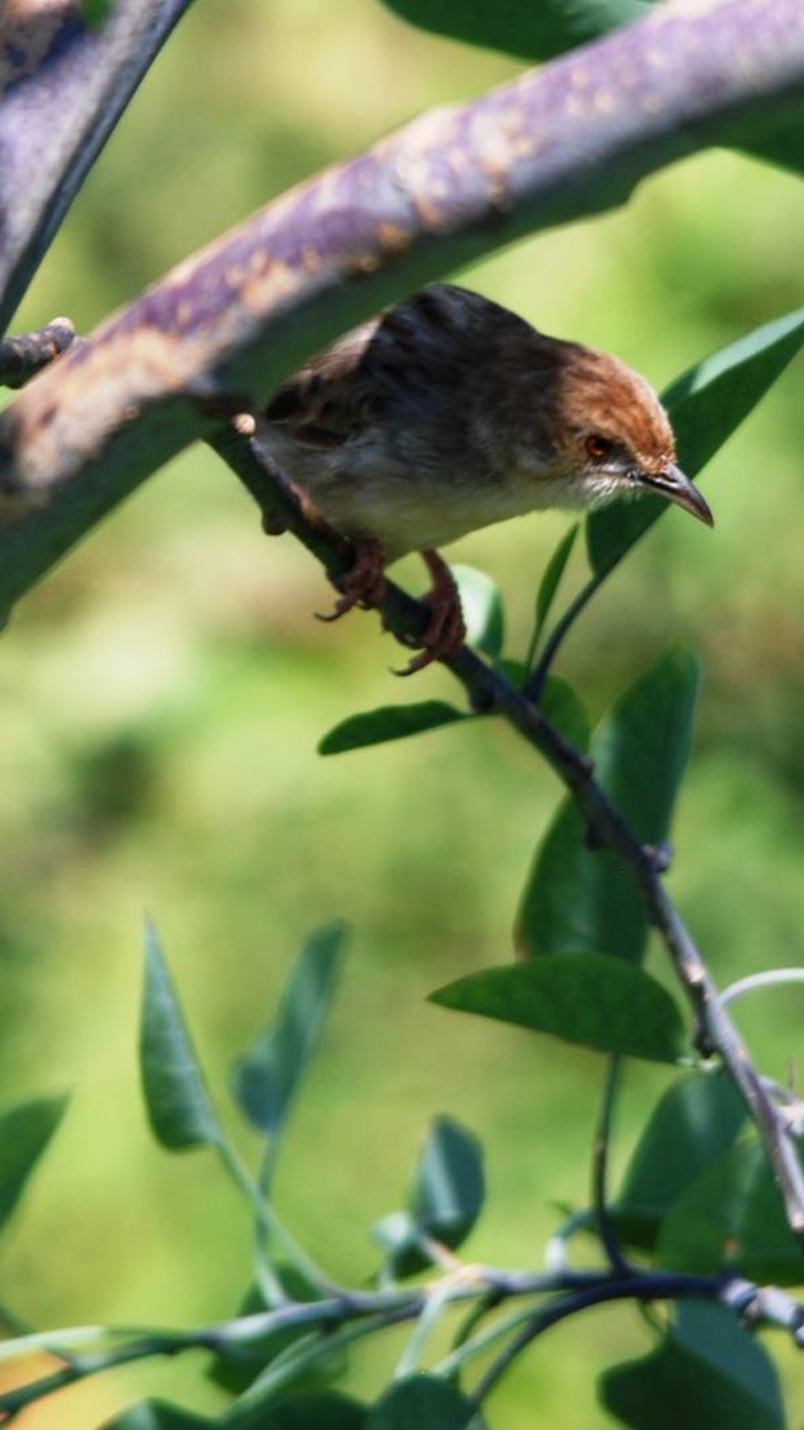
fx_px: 33934
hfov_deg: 1.4
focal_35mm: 895
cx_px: 709
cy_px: 715
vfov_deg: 2.4
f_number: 6.3
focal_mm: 380
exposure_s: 1/320
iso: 200
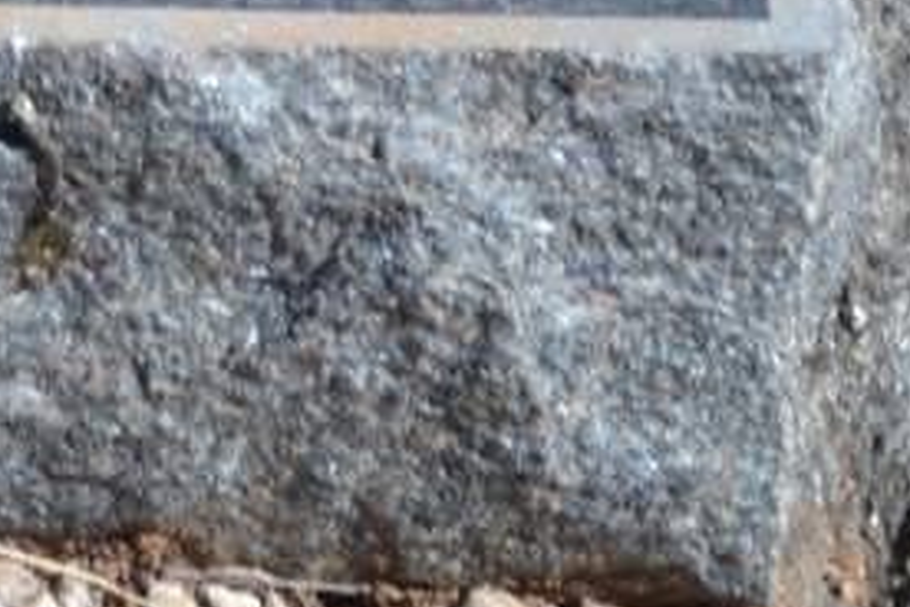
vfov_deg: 3.8
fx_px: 9078
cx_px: -359
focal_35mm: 359
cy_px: -396
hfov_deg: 5.7
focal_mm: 55
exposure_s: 1/125
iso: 160
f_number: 5.6
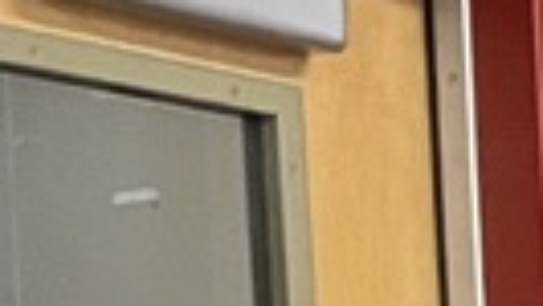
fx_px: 3141
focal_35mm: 218
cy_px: 1191
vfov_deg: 5.0
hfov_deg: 7.5
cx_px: 2037
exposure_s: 1/60
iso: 320
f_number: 1.6
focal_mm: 4.2
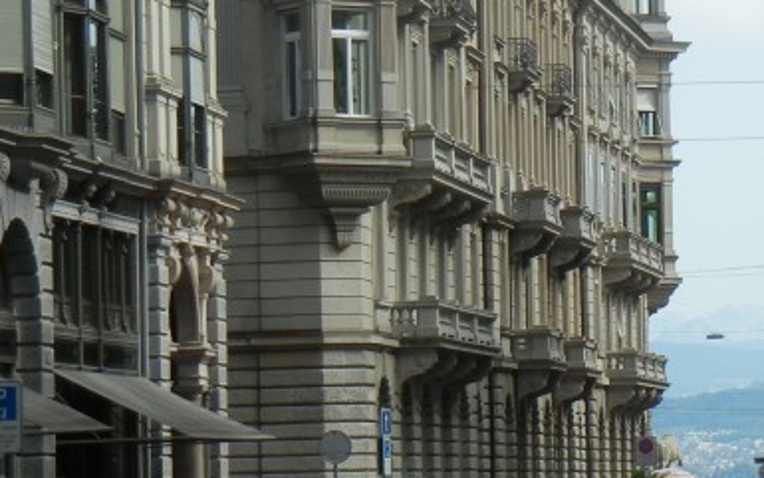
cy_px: 151
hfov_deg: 9.6
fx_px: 4520
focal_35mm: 217
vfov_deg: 6.1
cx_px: 714
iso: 160
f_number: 4.3
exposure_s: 1/704
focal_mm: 13.9
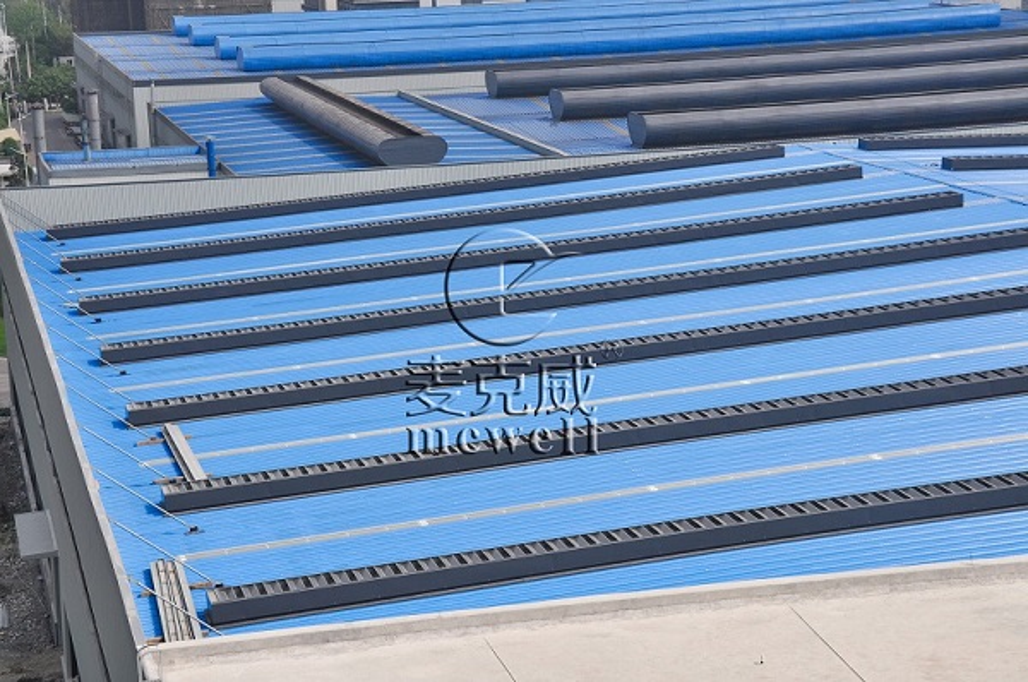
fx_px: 2224
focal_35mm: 78
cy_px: 341
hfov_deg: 26.0
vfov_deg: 17.4
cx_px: 514
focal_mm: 52
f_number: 10
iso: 200
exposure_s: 1/400
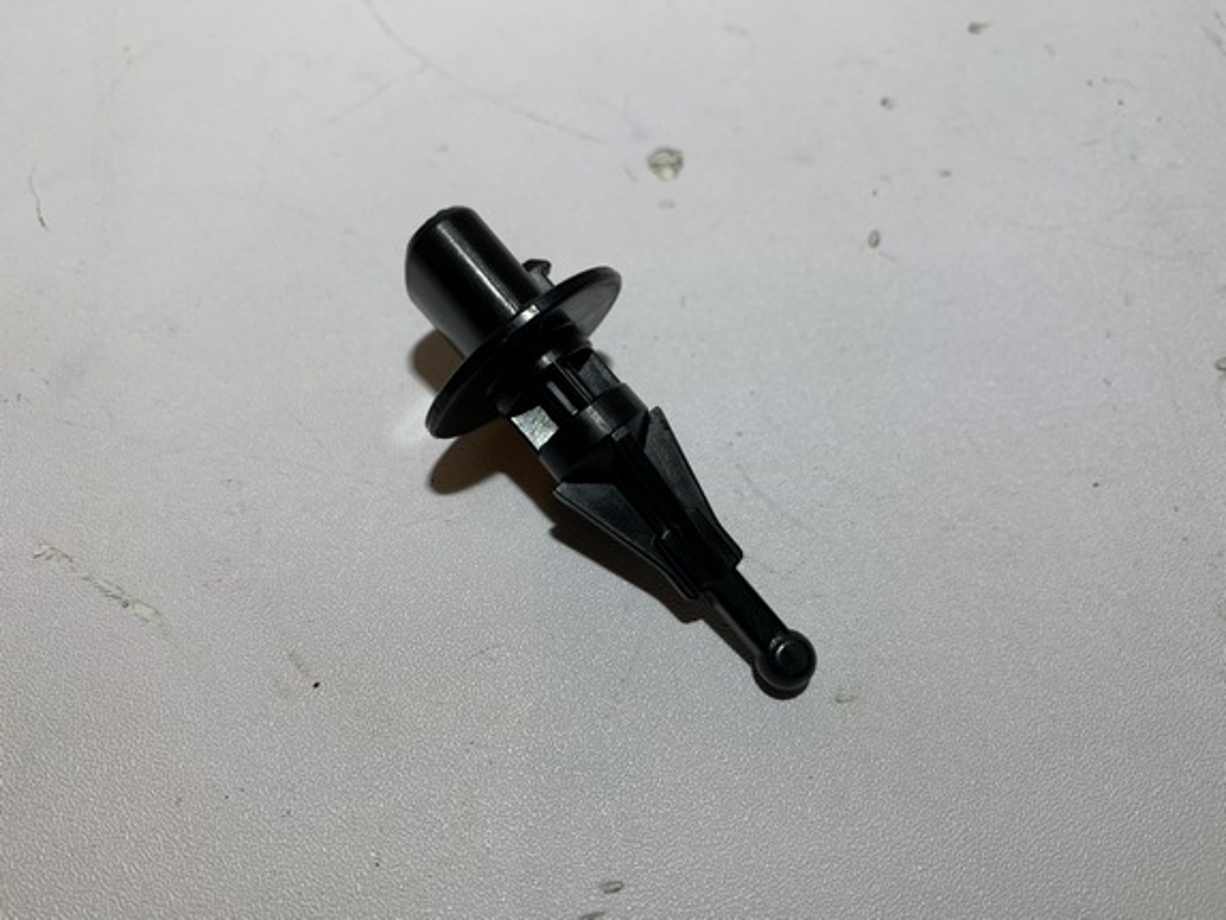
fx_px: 921
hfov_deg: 67.3
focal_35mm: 26
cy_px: 460
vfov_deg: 53.1
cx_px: 613
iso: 32
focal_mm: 4.25
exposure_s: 1/122
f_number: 1.8
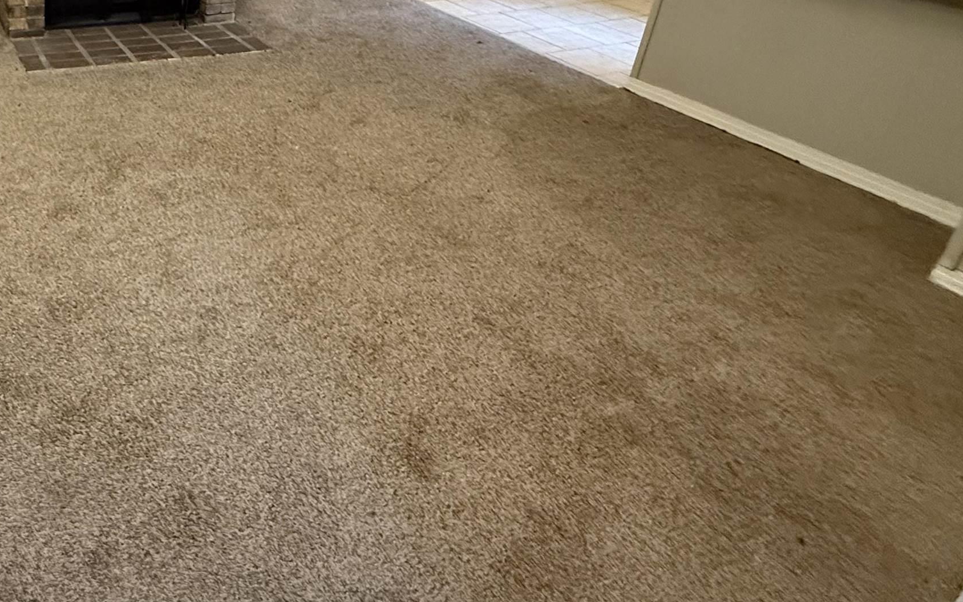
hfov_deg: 59.6
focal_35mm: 27
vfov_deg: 41.4
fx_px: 709
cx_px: 120
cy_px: 32
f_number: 2.2
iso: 640
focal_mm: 2.22
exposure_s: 1/60
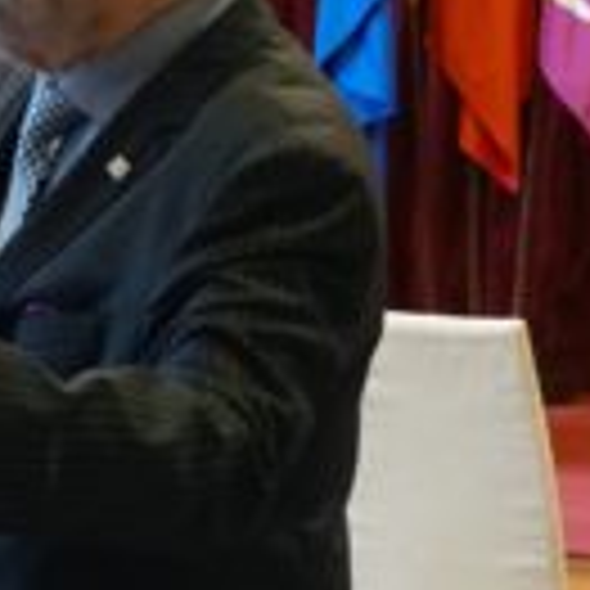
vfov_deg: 6.2
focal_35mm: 284
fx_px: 5476
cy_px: 536
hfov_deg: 6.1
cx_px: -441
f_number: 3.5
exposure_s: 1/50
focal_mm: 22.19
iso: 800
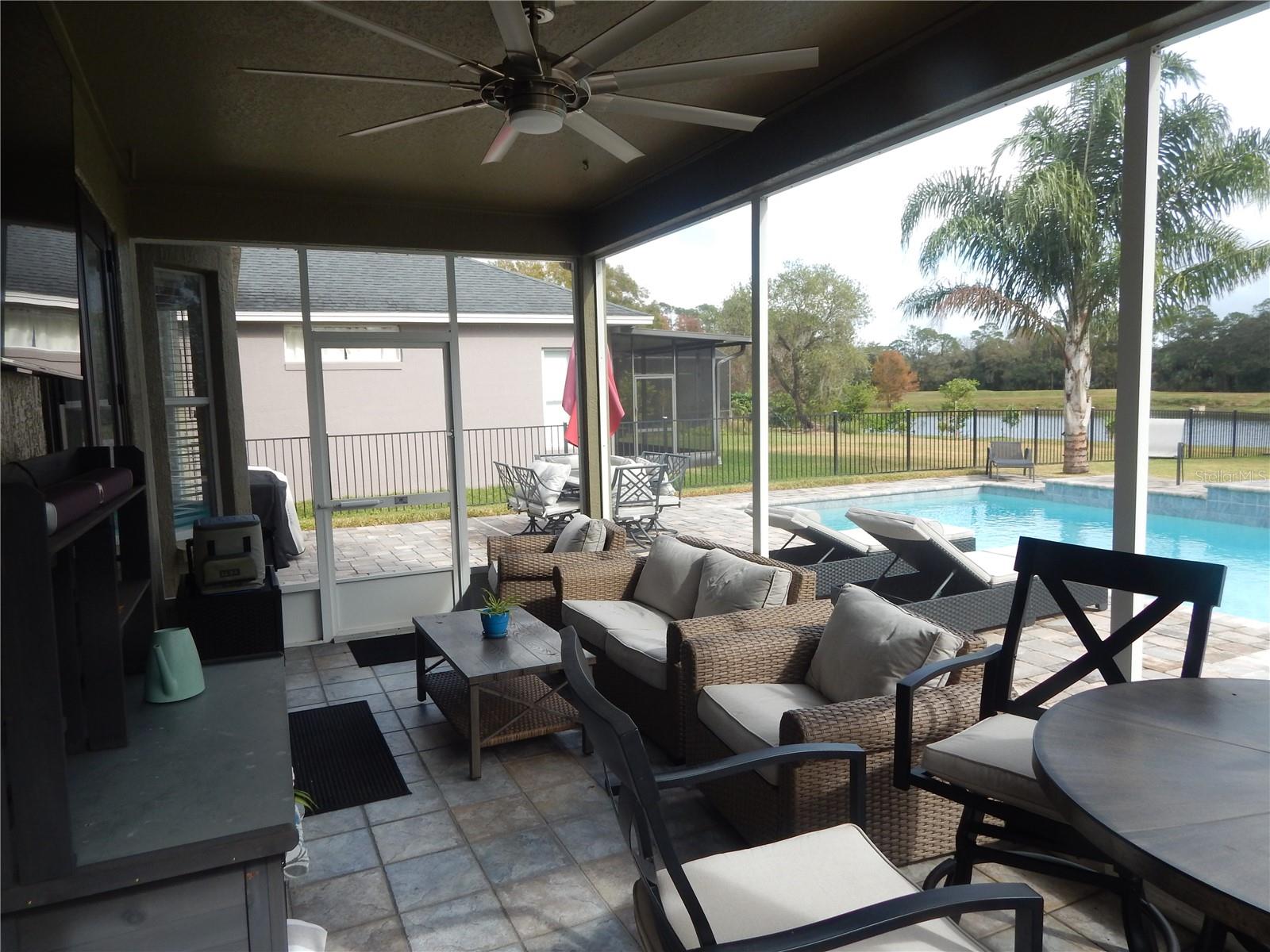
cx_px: 635
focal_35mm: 22
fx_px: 807
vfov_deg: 61.1
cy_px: 476
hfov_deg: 76.4
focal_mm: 4
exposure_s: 1/320
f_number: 3
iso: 125
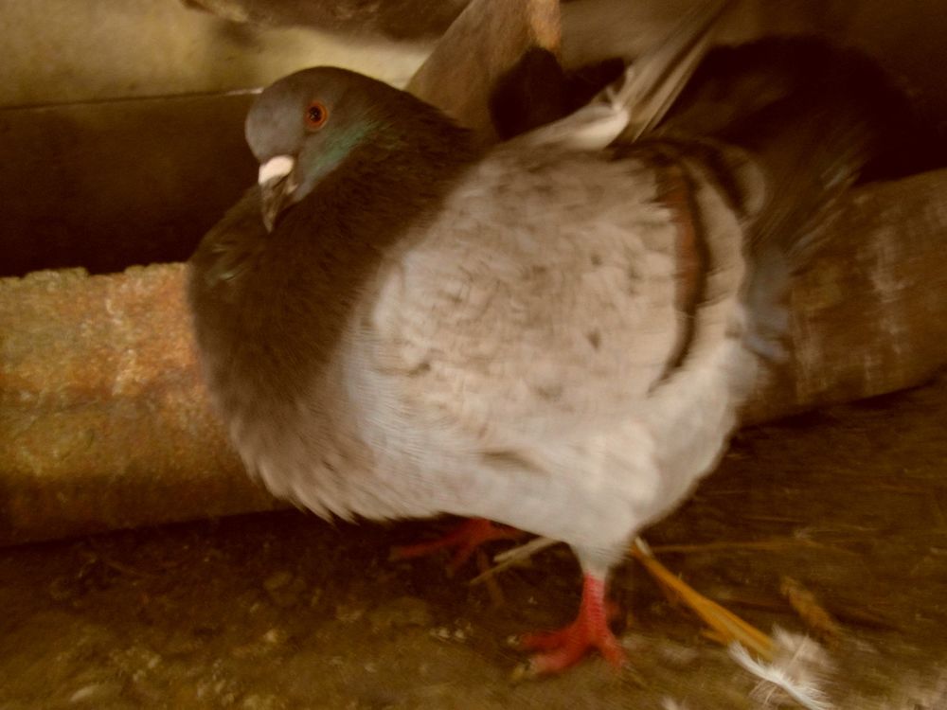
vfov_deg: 44.2
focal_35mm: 32
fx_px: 875
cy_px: 355
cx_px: 474
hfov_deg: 56.8
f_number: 3.4
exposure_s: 1
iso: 400
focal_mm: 5.3
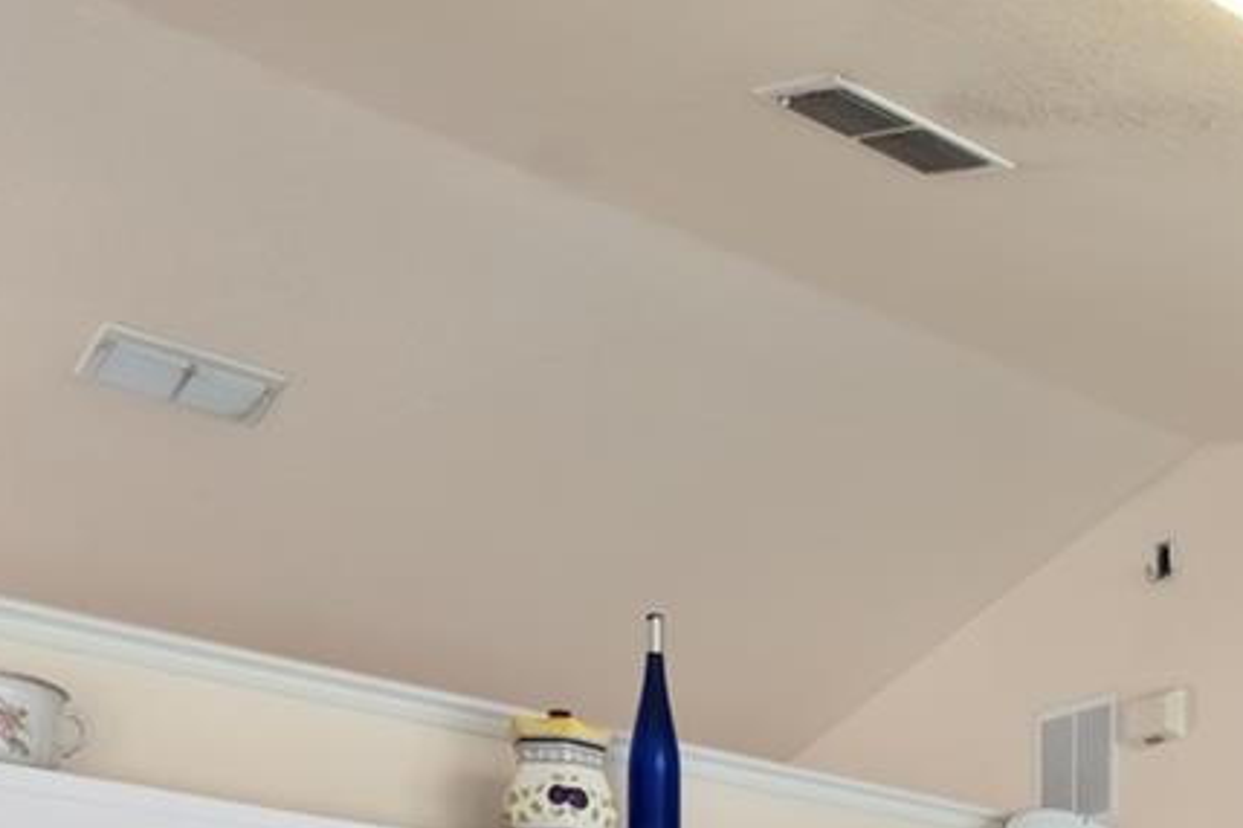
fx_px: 1933
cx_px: 1373
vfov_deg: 20.5
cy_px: 1262
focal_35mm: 56
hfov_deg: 31.5
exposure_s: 1/6
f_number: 9
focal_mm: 10
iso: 250
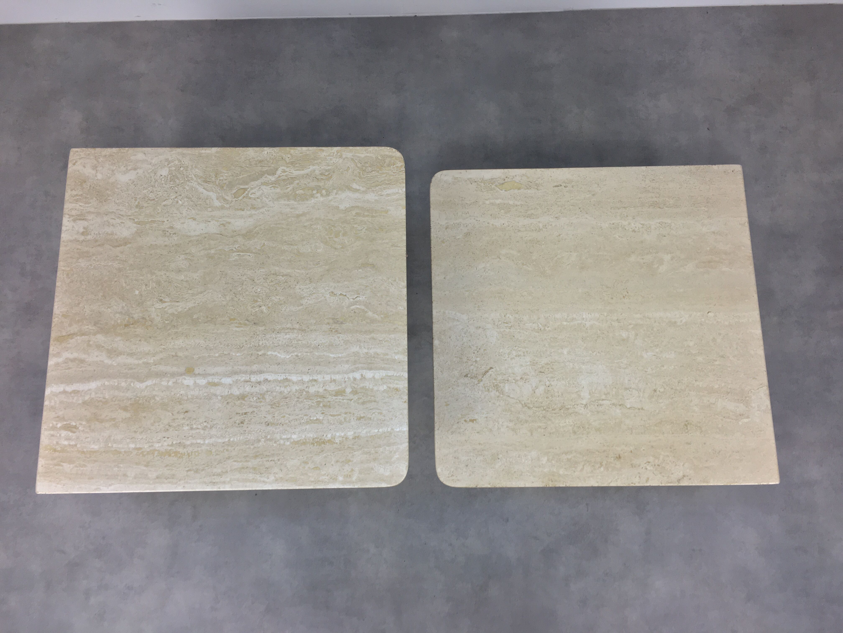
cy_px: 316
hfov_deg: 61.7
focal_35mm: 29
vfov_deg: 48.2
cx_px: 422
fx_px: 706
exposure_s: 1/33
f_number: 2.2
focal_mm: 4.15
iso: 40
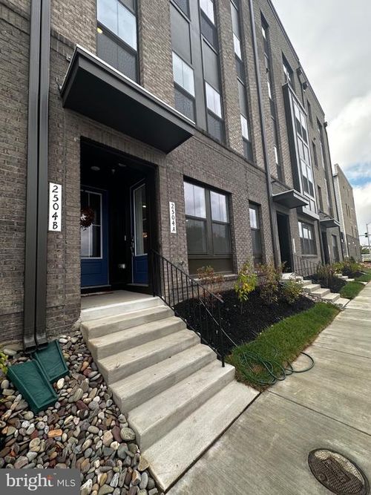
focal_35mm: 14
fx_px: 200
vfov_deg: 102.1
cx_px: 186
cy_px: 248
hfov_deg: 85.7
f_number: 2.2
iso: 40
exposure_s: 1/404
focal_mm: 2.22
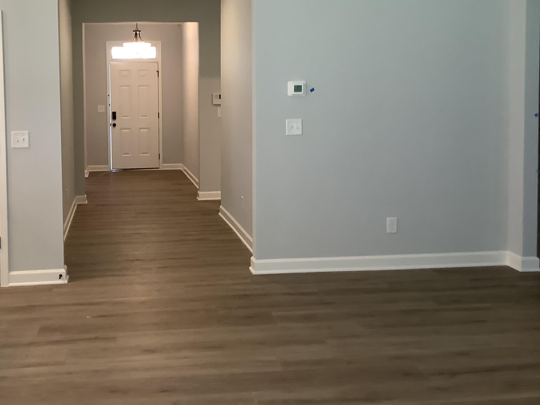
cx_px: 188
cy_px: 130
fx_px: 671
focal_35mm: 43
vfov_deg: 33.3
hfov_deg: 43.4
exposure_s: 1/50
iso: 125
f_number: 2.4
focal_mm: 3.3
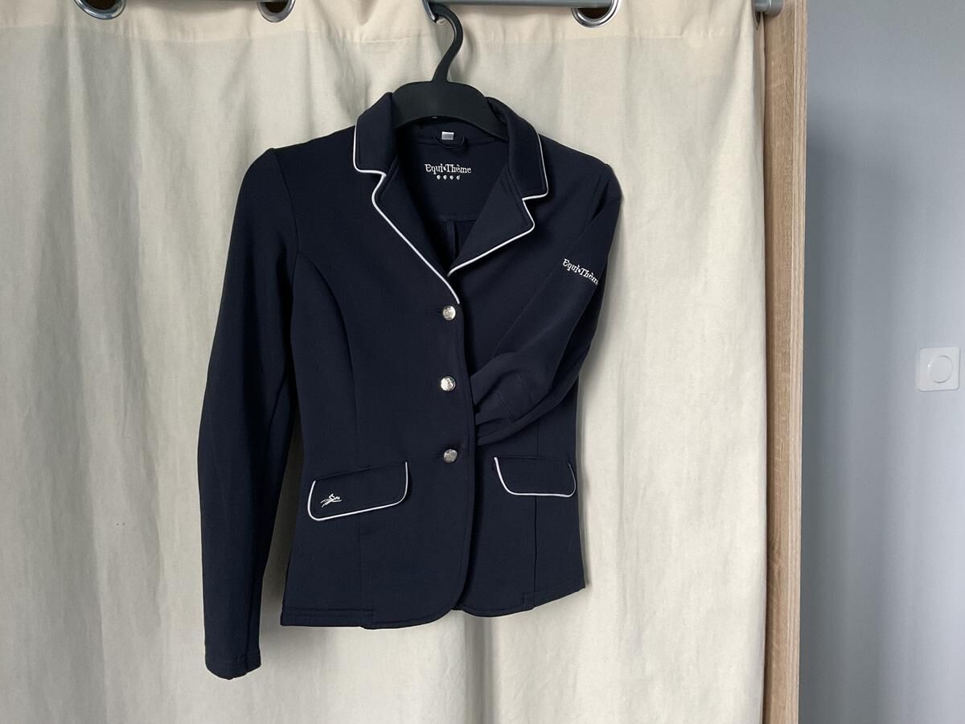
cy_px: 362
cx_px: 482
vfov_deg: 48.2
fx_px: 808
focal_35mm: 29
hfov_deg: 61.7
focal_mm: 3
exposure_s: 1/60
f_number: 1.8
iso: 125
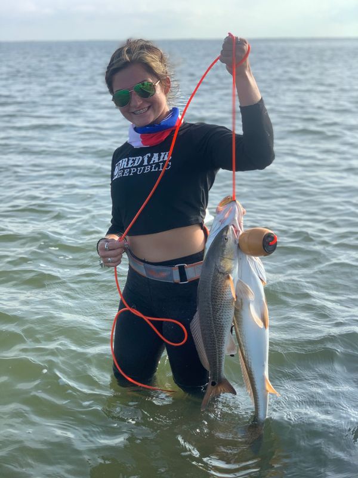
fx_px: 717
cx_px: 179
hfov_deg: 28.0
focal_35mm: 52
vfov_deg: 36.8
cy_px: 239
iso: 16
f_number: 2.4
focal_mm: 6
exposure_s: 1/578
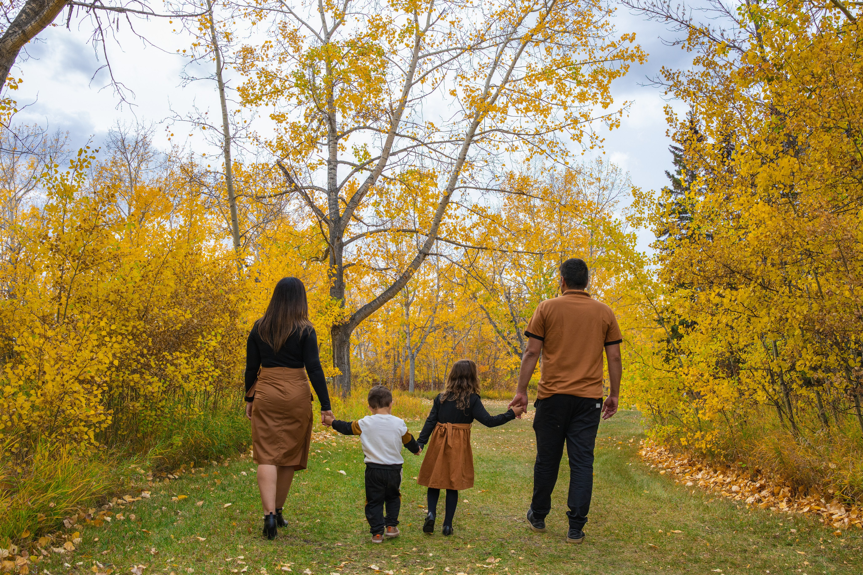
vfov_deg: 42.3
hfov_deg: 60.3
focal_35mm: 31
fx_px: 743
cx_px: 432
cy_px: 288
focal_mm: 31
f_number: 5.6
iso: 320
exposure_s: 1/640
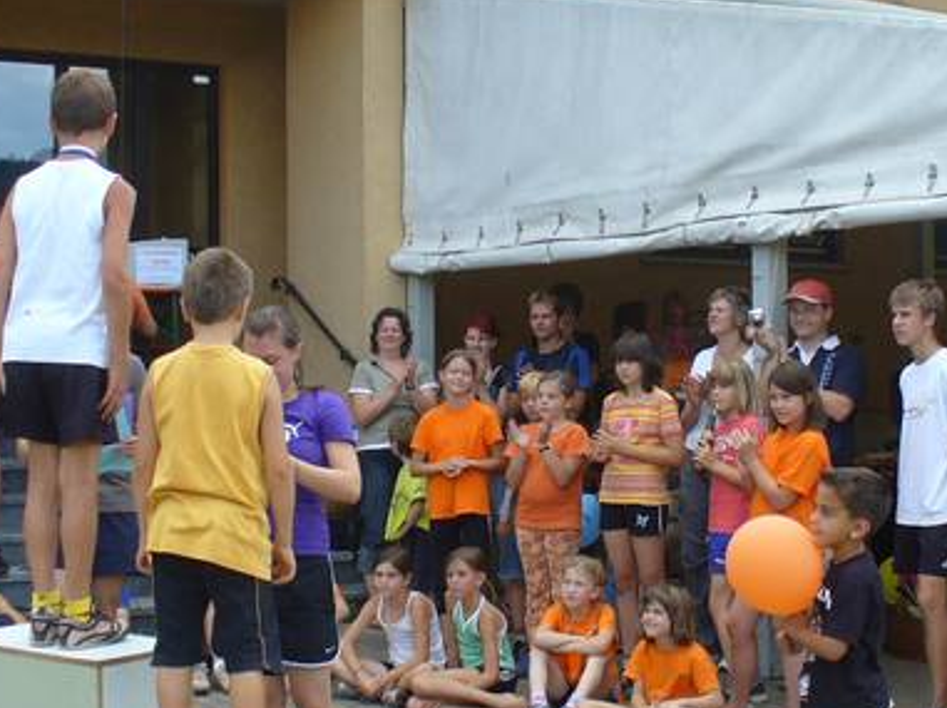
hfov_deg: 27.7
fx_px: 1913
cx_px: 579
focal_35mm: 70
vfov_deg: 21.0
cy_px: 420
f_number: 2.8
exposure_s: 1/250
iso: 64
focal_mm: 6.1
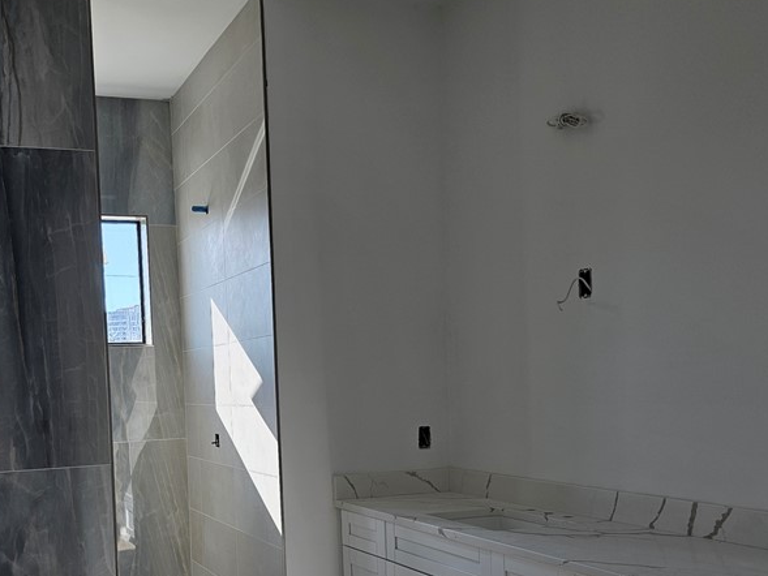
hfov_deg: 45.8
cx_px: 232
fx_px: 888
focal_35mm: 40
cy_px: 418
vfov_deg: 35.3
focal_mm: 6.3
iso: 32
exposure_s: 1/120
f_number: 1.7
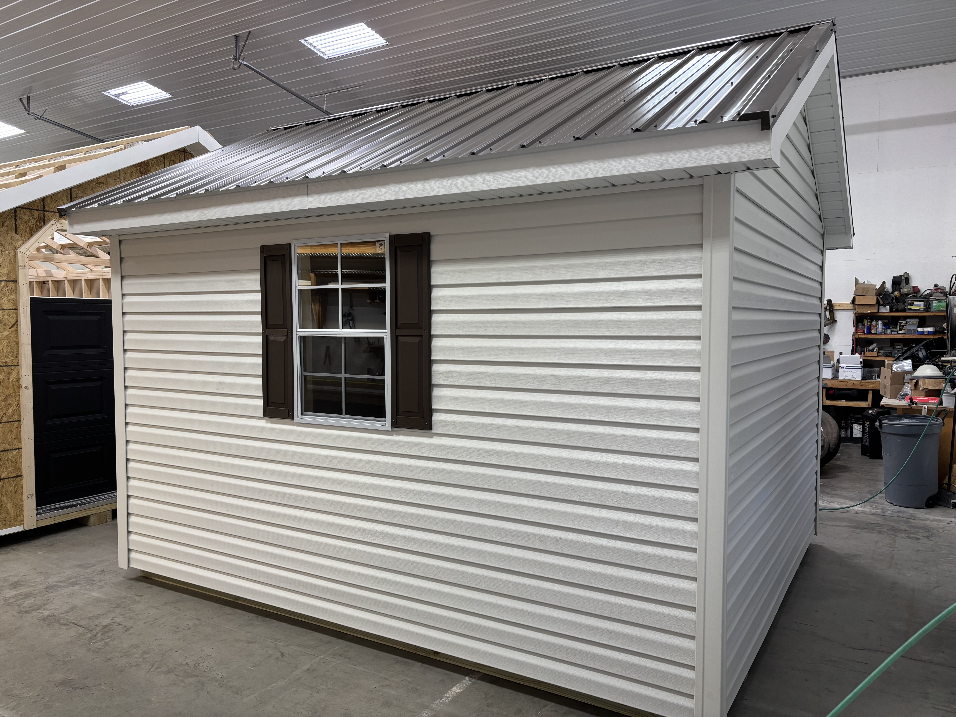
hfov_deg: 67.3
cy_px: 358
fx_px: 718
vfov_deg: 53.1
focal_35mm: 26
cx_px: 478
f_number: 1.6
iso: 80
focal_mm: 5.96
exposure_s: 1/60
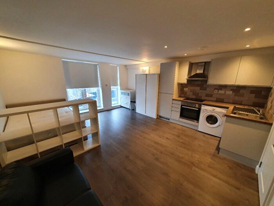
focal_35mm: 13
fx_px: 103
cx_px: 137
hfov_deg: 106.2
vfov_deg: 89.9
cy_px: 103
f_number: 2.2
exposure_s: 1/50
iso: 200
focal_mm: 1.8
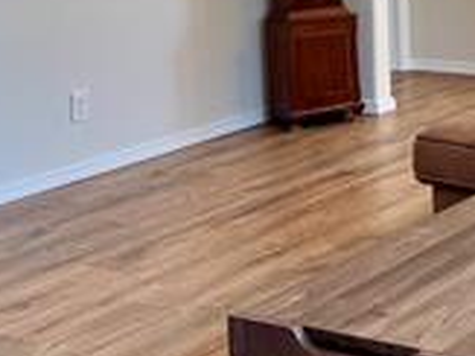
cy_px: 1
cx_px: 536
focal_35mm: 94
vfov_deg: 15.4
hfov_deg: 19.9
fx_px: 1289
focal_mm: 6.76
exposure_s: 1/120
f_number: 1.78
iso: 80
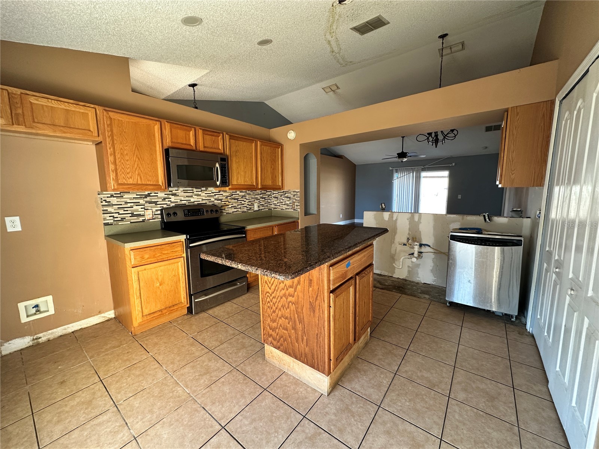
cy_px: 224
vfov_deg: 85.7
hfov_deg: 102.1
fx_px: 242
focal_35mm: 14
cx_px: 300
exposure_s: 1/99
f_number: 2.2
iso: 200
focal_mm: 2.22
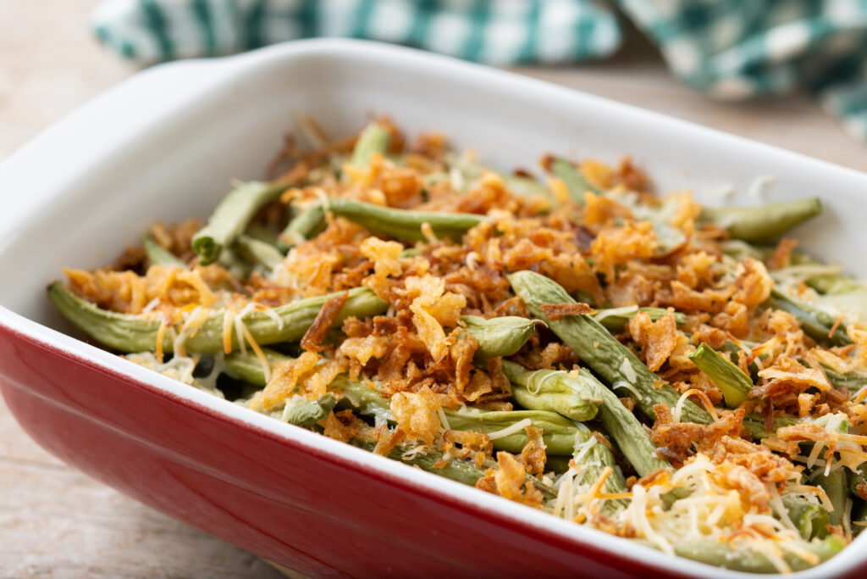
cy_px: 290
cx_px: 434
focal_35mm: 90
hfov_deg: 22.6
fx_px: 2168
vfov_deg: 15.2
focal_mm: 60
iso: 100
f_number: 4.5
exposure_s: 1/250
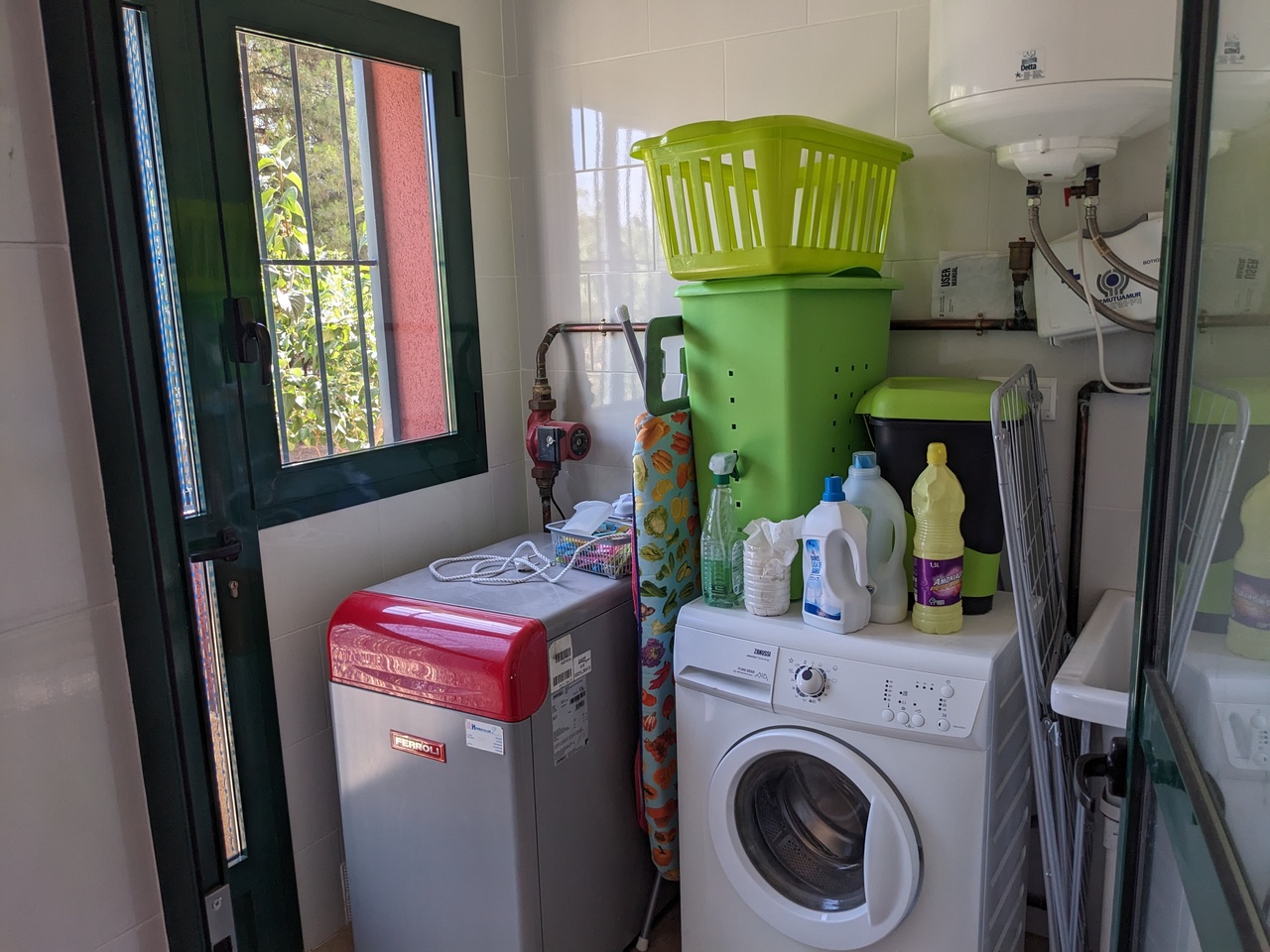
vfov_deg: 51.4
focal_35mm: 27
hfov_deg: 65.3
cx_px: 635
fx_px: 991
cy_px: 476
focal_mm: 4.38
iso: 49
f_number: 1.73
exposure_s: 1/104
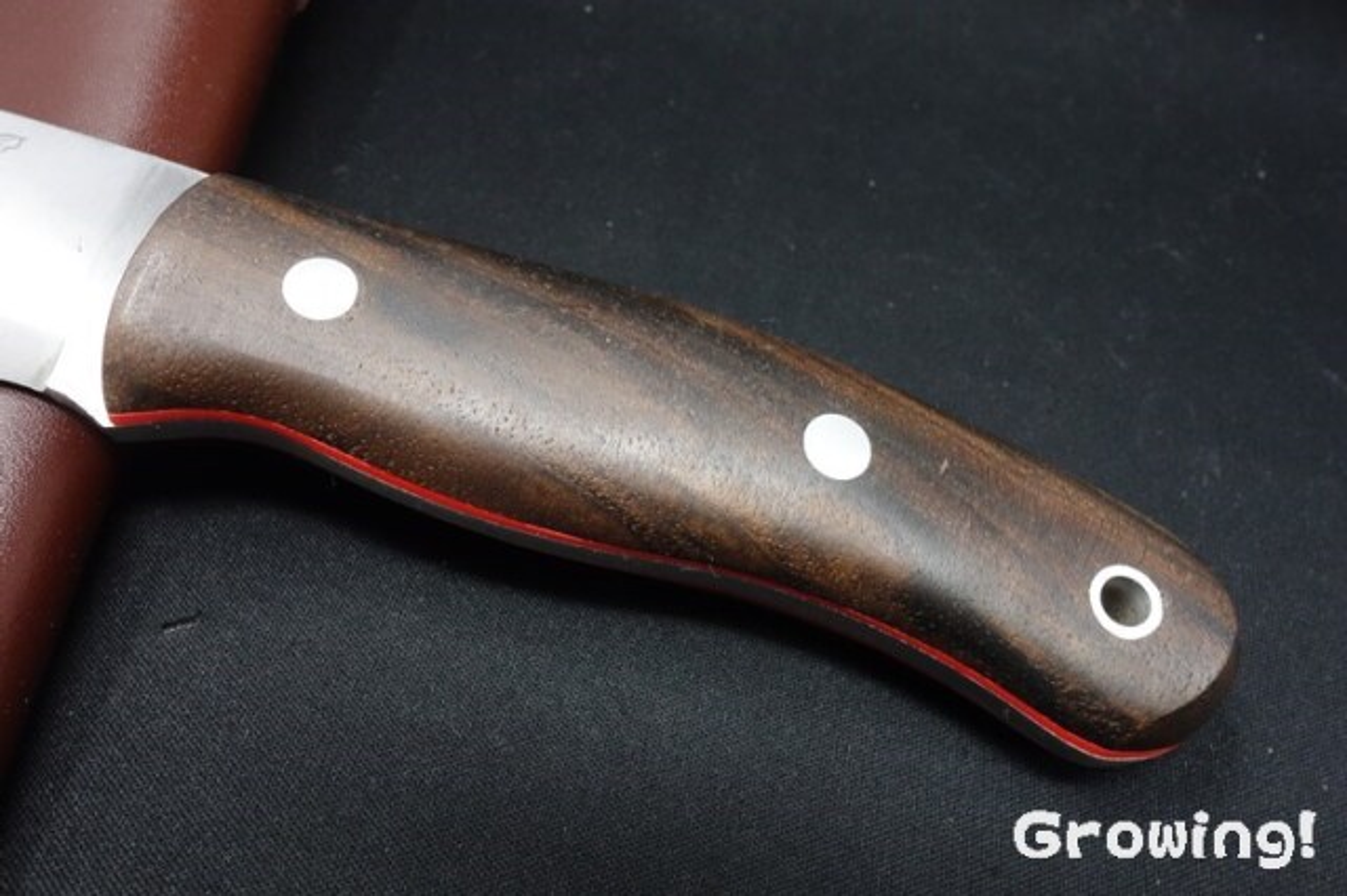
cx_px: 674
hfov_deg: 65.5
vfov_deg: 46.4
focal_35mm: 28
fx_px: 1047
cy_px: 448
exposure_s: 1/30
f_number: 8
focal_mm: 10.4
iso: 1000
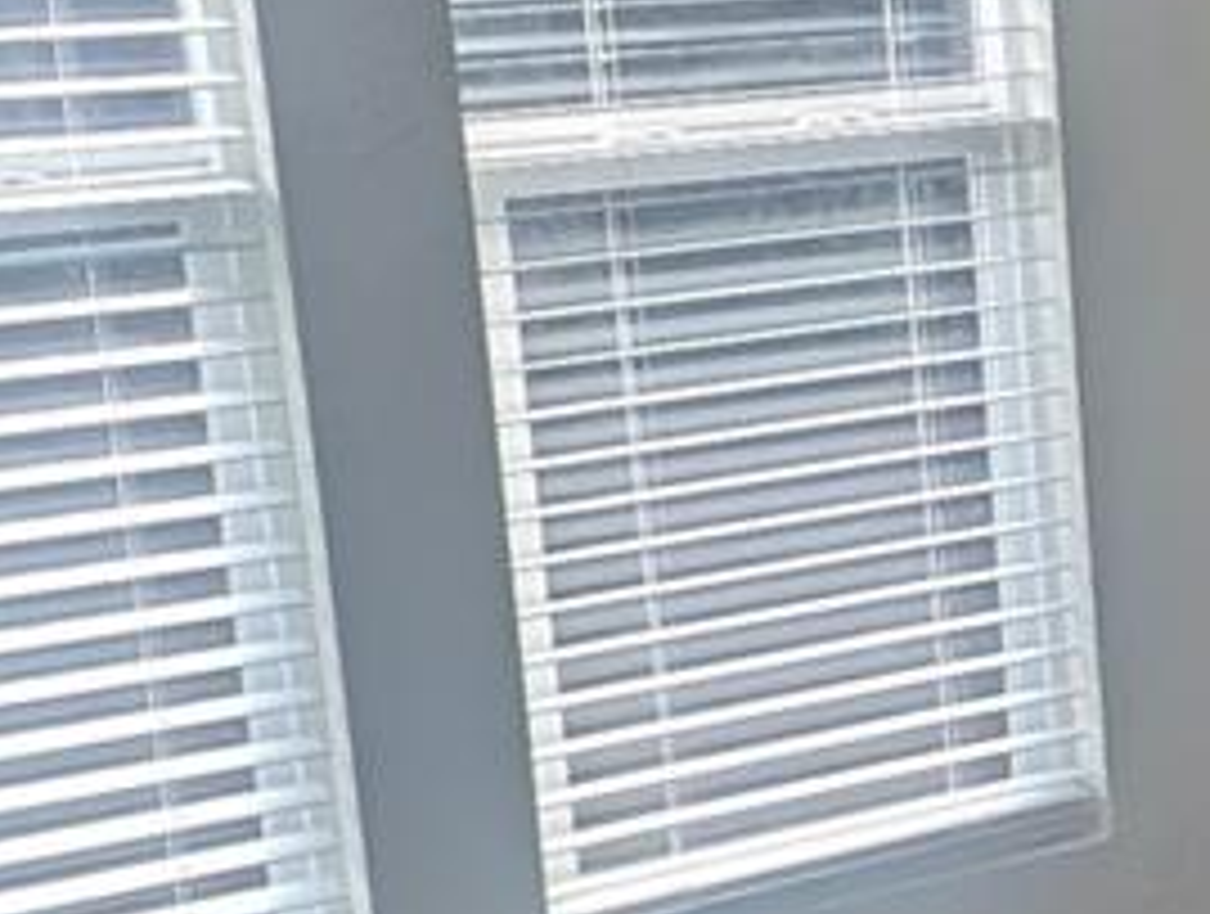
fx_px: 3188
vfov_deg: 16.3
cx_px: 1988
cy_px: 585
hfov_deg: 18.2
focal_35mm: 91
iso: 42
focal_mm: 2.23
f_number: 1.95
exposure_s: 1/149
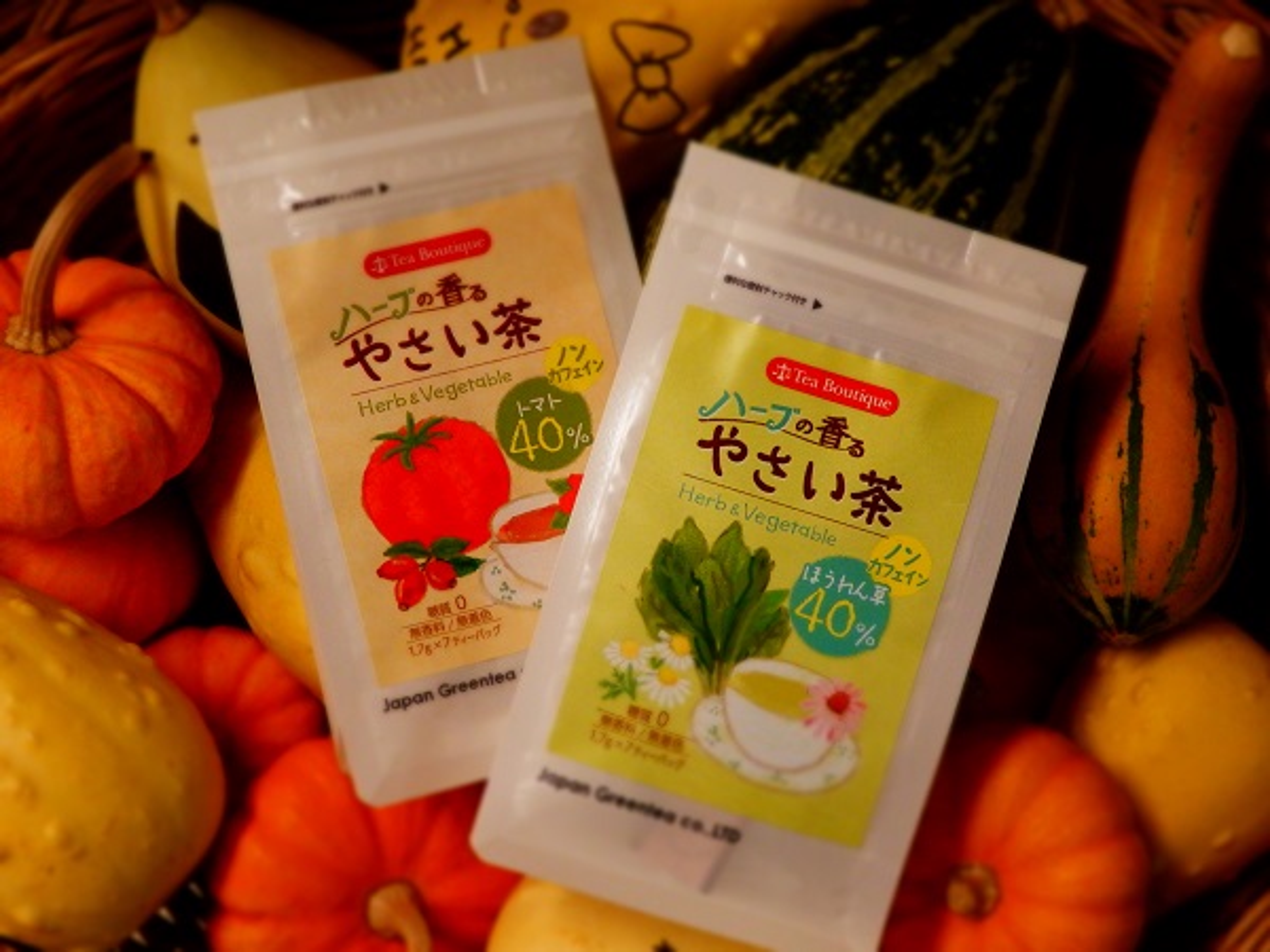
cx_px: 635
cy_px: 476
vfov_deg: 27.0
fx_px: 1981
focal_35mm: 54
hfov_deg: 35.5
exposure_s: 1/100
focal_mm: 9.8
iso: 500
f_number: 4.1
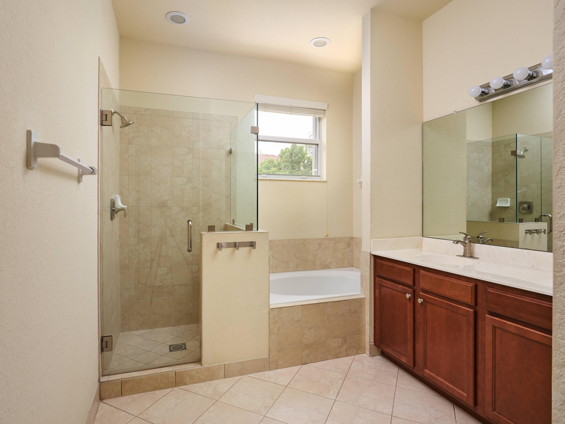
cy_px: 210
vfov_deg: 68.7
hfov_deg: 84.6
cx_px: 274
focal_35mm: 19
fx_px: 310
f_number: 4.5
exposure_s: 1/250
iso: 100
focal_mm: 9
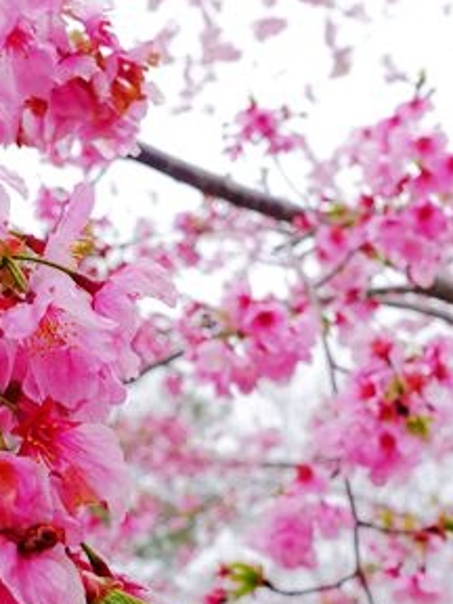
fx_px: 907
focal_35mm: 52
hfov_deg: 27.6
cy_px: 379
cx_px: 113
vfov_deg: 36.6
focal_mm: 8.8
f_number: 4
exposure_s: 1/640
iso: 125
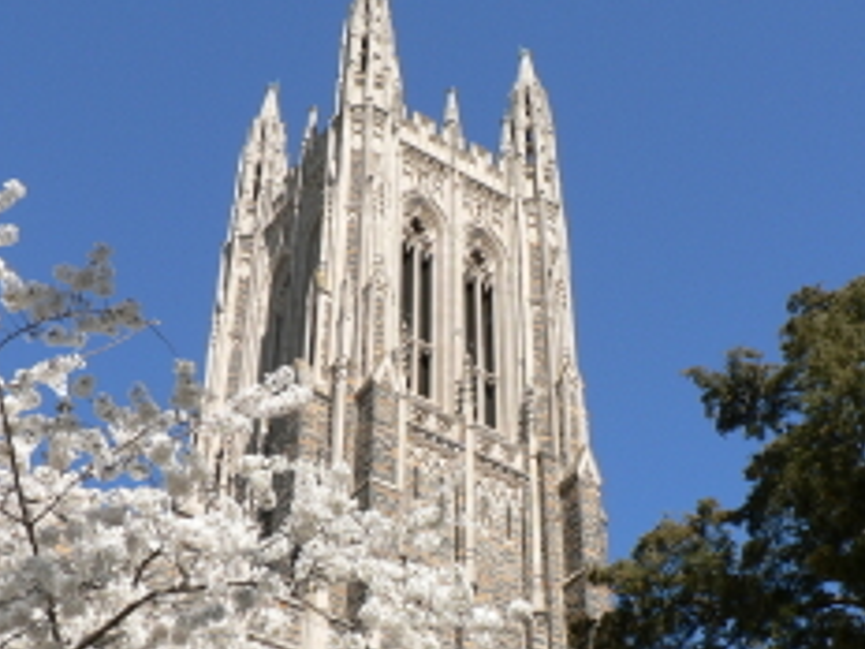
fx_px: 1549
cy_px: 429
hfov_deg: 31.2
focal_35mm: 62
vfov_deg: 23.6
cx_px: 406
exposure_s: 1/400
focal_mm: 6
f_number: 4.5
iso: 80
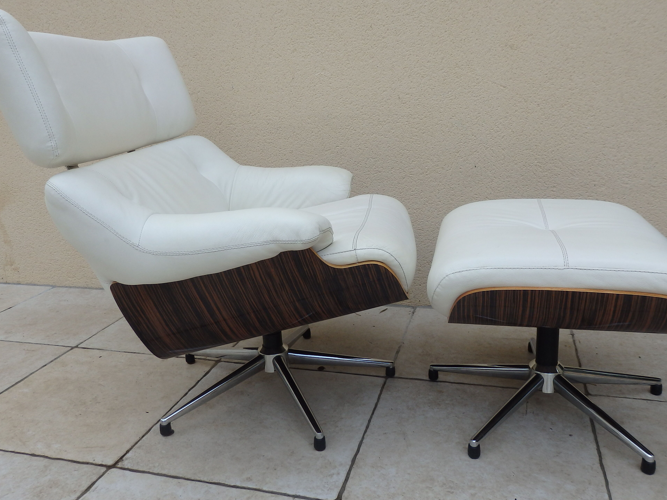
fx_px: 578
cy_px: 229
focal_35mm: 30
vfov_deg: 46.7
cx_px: 340
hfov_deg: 60.0
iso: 125
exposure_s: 1/640
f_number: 3
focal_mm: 4.5
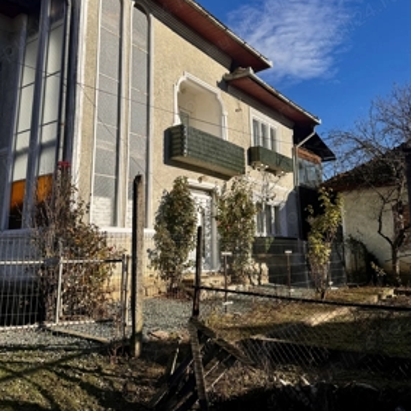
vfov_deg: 53.5
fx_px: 403
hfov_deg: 54.0
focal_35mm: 30
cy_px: 158
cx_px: 200
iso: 80
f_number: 1.78
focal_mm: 6.76
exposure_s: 1/7092
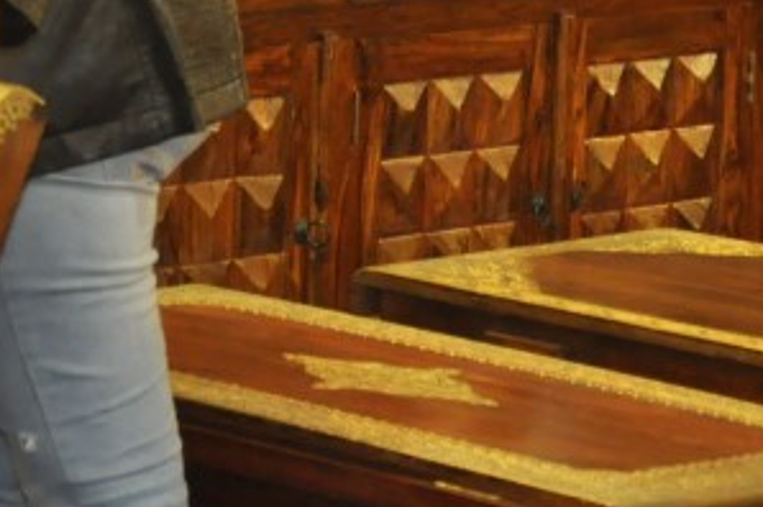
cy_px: -105
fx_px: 4933
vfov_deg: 5.9
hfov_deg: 8.6
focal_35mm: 233
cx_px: -405
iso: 1600
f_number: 4.8
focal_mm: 40
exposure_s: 1/60
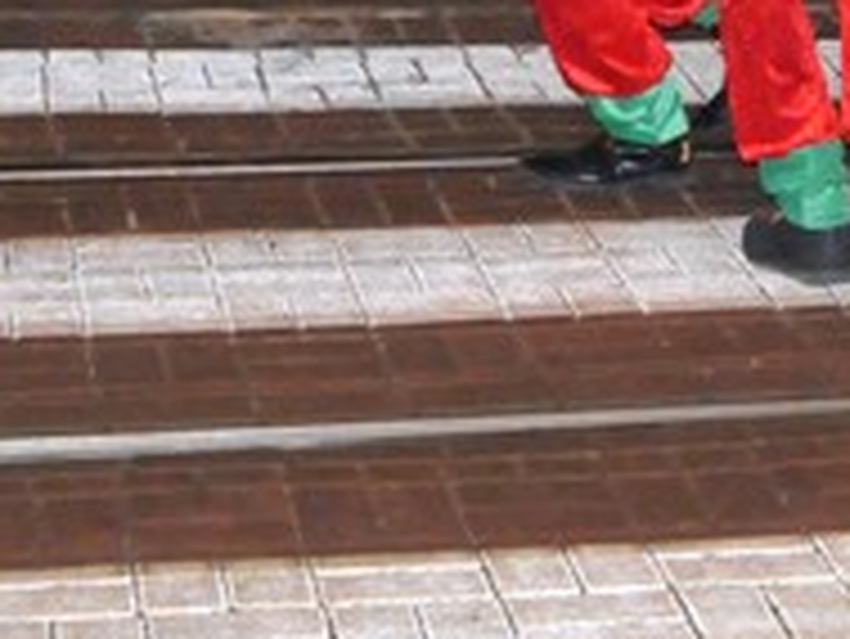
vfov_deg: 9.8
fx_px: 3366
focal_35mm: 137
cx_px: 1021
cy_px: -788
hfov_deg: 14.0
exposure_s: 1/60
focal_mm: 18
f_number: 6.3
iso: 3200
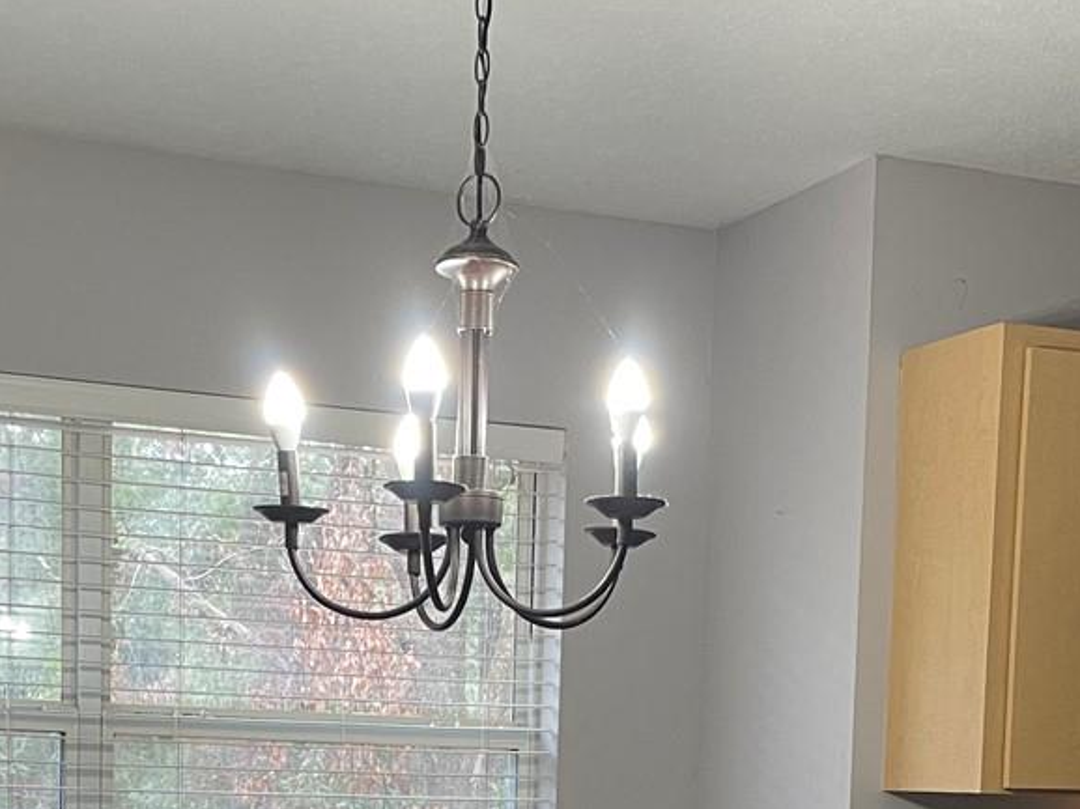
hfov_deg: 27.0
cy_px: 1013
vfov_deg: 19.1
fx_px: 2245
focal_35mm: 72
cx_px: 490
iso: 100
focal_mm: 4.2
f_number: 1.6
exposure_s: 1/60
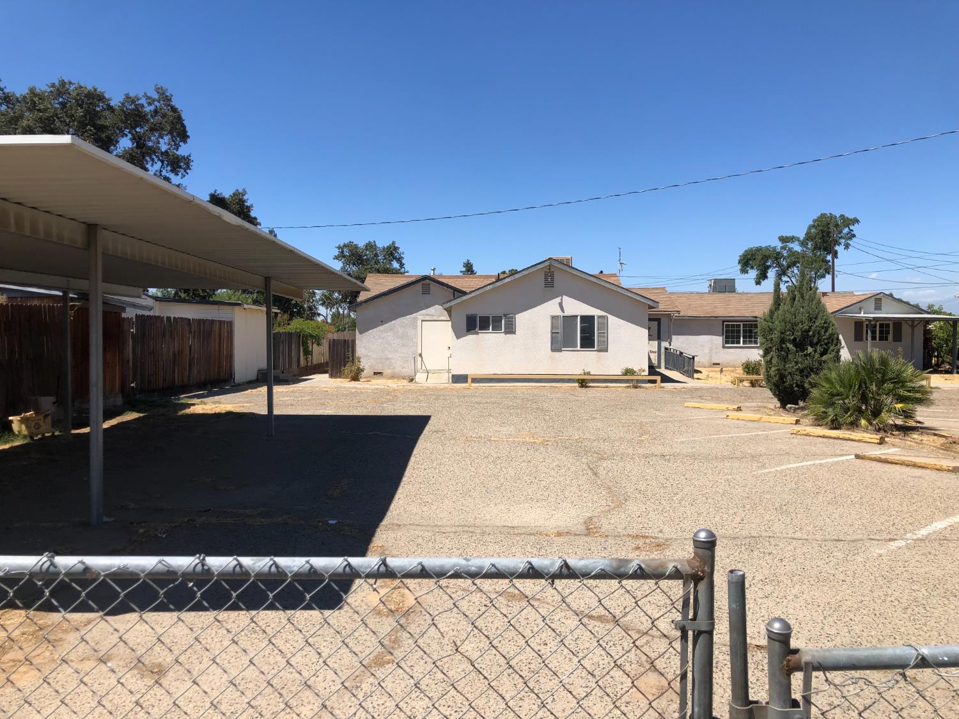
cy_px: 360
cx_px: 480
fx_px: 776
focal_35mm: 28
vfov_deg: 49.7
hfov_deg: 63.4
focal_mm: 3.99
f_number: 1.8
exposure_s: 1/2183
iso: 20
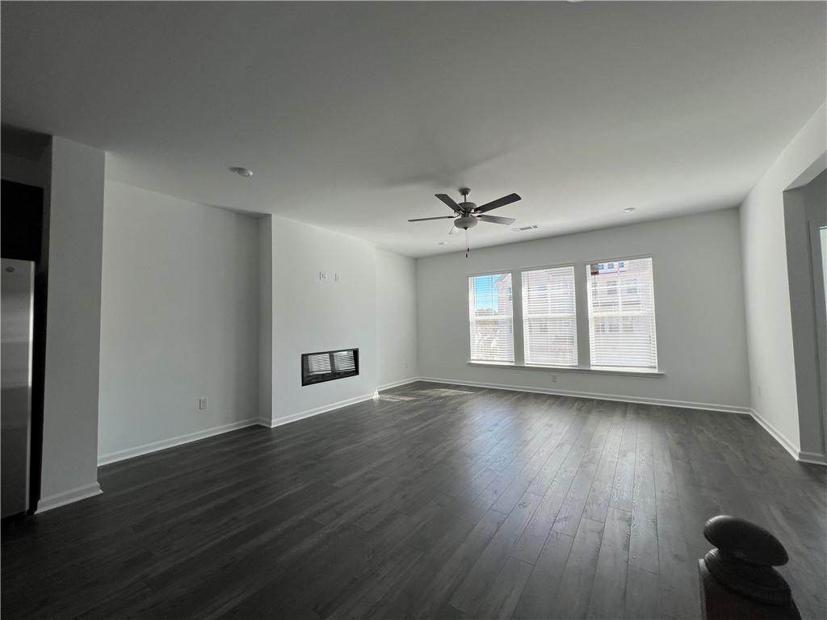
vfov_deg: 89.9
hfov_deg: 106.2
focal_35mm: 13
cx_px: 414
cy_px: 310
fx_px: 311
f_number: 1.8
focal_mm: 1.57
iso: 32
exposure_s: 1/228
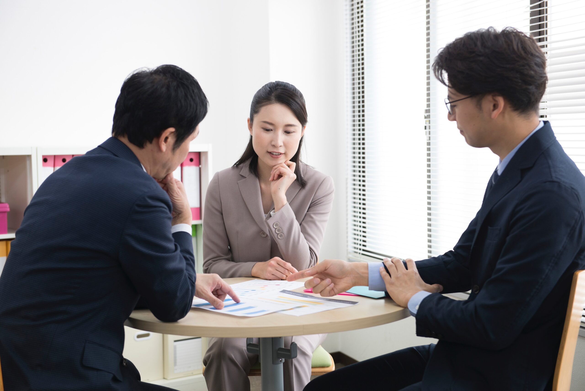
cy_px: 196
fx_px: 1008
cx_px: 292
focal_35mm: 62
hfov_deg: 32.4
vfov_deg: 21.9
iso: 640
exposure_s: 1/160
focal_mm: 62
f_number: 4
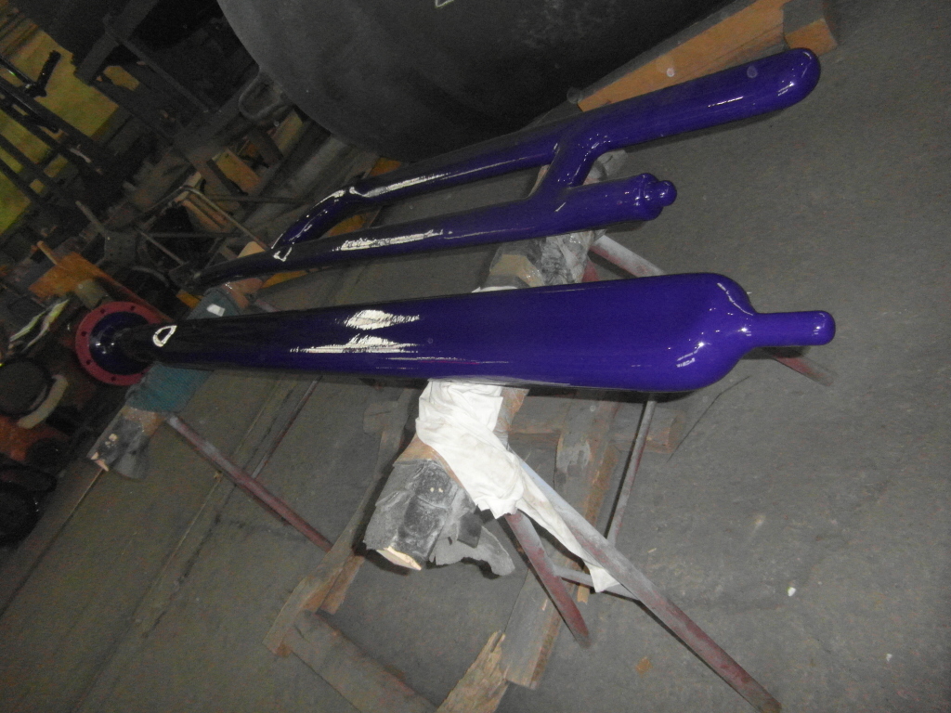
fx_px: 659
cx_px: 476
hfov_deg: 71.6
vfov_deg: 56.8
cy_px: 356
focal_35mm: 24
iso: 640
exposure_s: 1/30
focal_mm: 4
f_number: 3.2
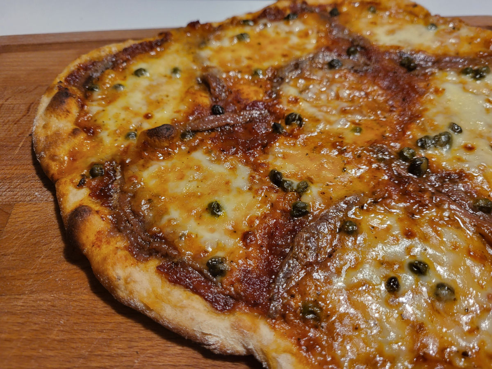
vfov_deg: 53.1
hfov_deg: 67.3
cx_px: 246
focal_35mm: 26
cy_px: 184
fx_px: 370
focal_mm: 5.4
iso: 200
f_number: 1.8
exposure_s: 1/50
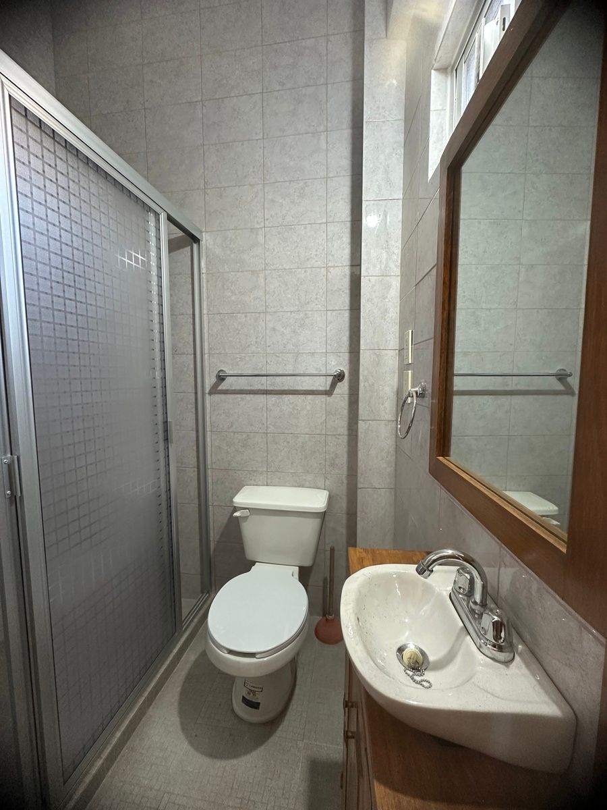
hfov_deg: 85.7
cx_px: 304
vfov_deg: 102.1
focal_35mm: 14
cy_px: 405
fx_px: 327
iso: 320
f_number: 2.2
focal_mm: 2.22
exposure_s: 1/60
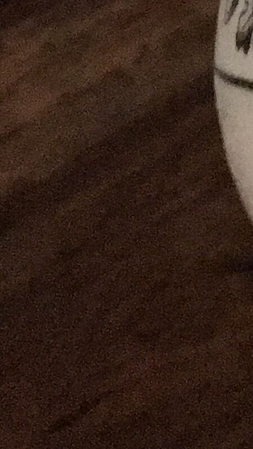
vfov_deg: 12.1
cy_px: -411
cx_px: 528
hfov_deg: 7.3
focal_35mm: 160
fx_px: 1907
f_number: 2.2
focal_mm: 4.15
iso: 800
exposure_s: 1/17
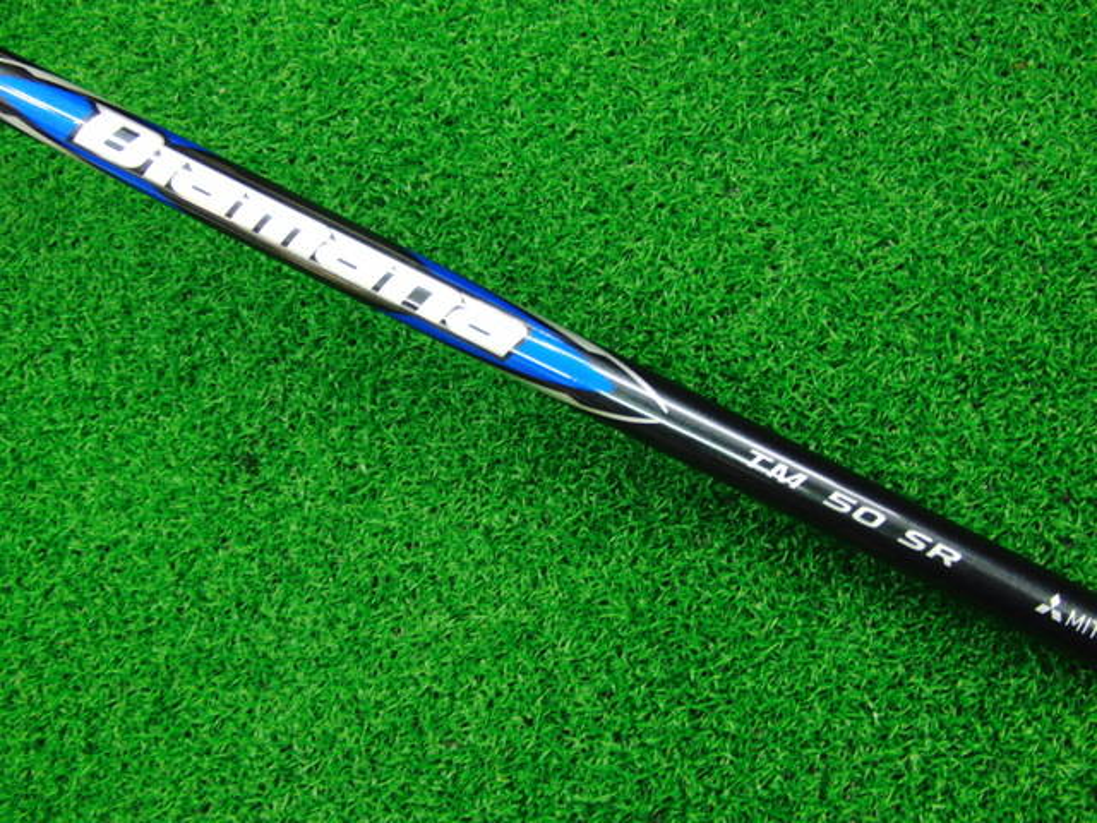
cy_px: 412
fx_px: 1173
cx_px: 548
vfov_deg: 38.7
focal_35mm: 37
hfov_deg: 50.1
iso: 400
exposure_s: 1/30
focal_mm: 6.42
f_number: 3.6
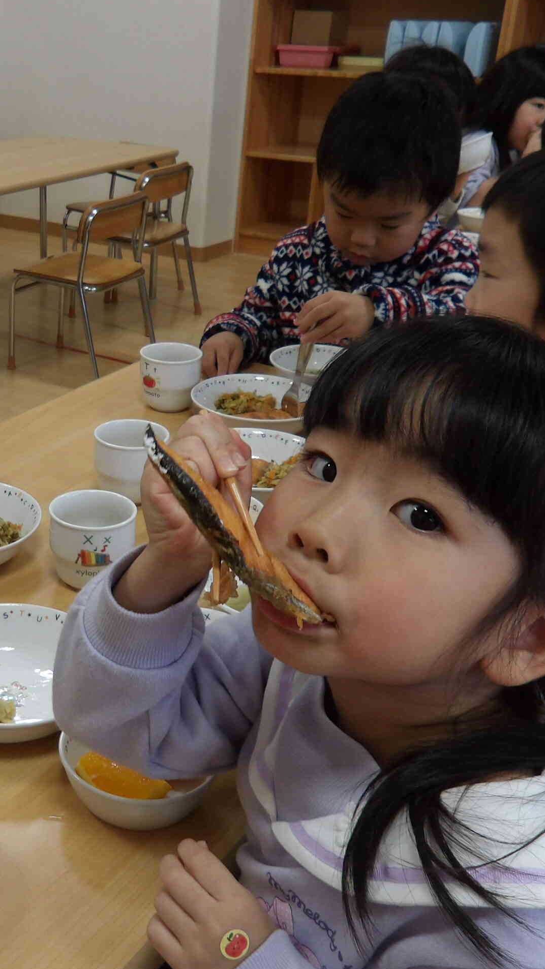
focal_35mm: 40
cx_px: 32
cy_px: 490
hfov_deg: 28.3
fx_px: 1028
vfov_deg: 50.5
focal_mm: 4.9
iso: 100
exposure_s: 1/79
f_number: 3
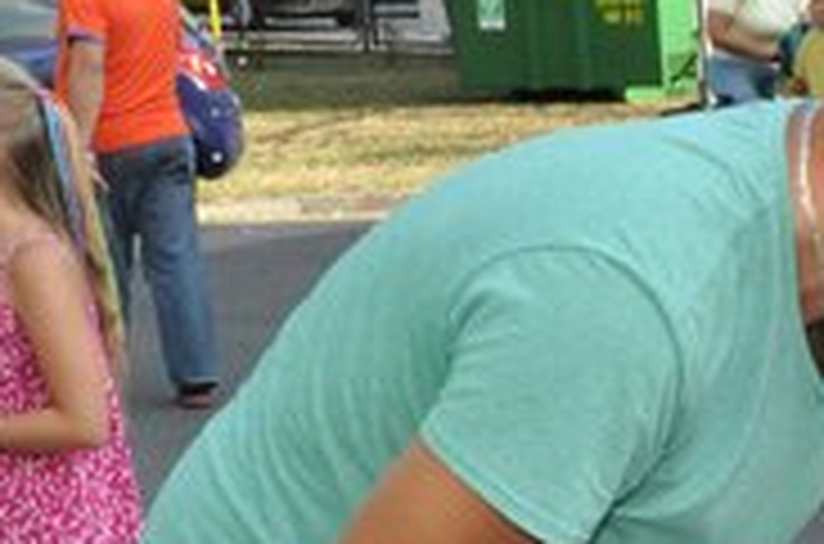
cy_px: 701
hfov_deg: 12.4
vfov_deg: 8.7
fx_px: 3534
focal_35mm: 155
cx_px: 1369
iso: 640
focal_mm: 29
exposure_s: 1/125
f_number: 18
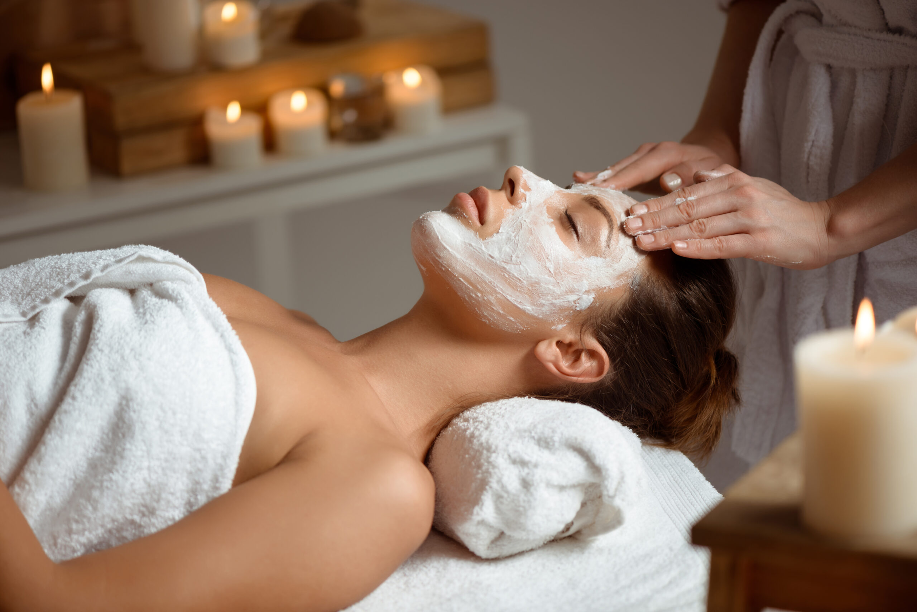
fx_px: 2675
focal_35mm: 105
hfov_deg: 19.4
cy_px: 306
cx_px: 458
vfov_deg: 13.1
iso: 200
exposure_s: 1/160
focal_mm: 105
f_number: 3.2
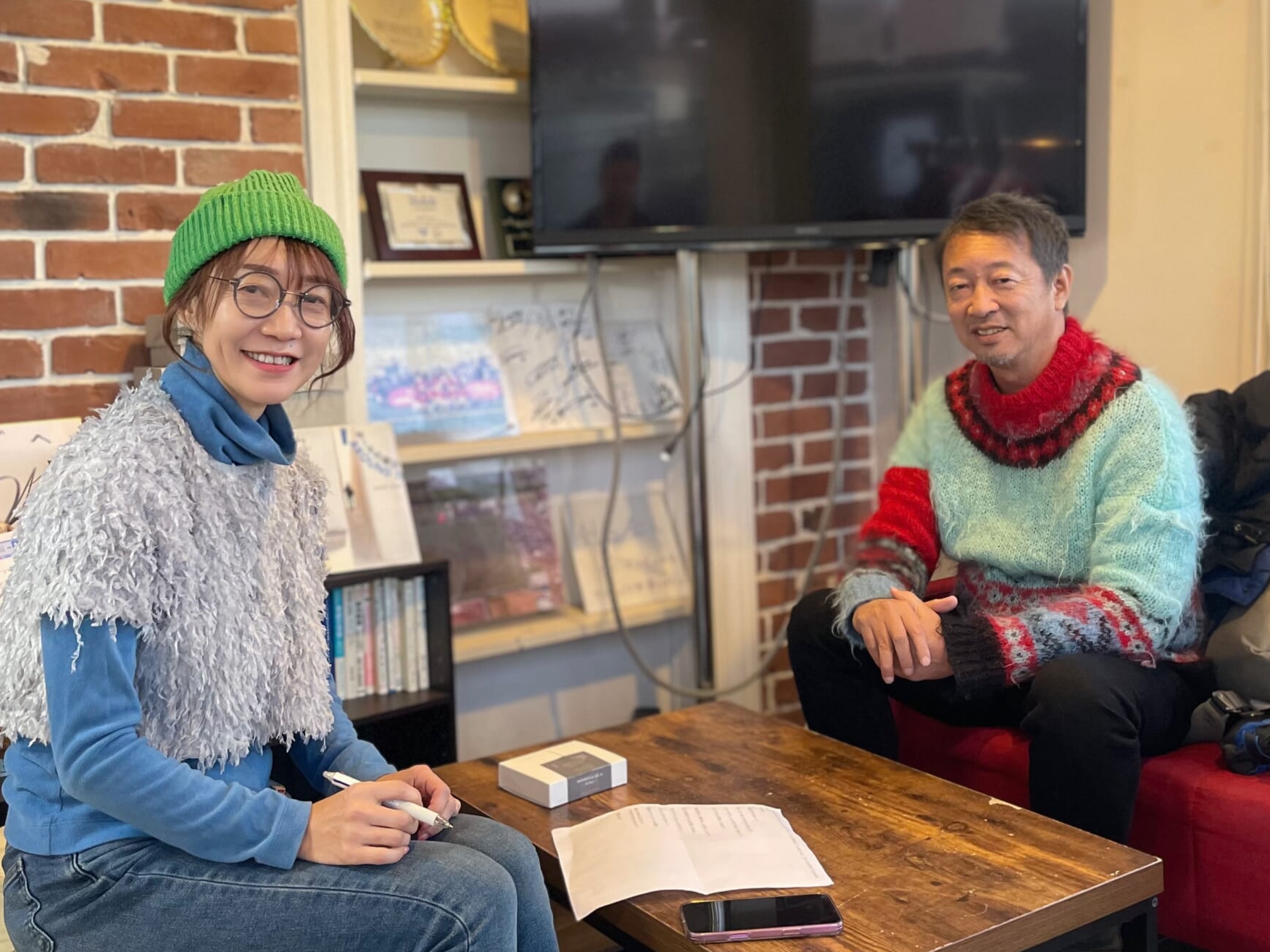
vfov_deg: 37.5
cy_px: 354
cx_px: 594
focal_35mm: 38
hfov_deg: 48.9
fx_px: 1394
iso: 320
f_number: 1.6
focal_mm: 5.1
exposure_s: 1/50
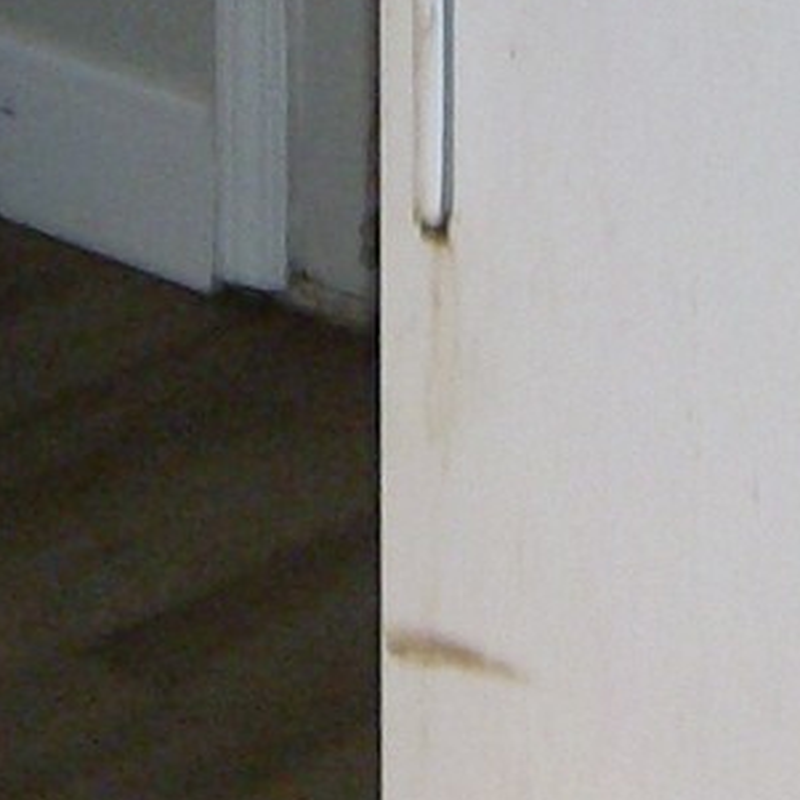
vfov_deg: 8.3
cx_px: 308
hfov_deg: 8.6
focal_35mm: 203
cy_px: -670
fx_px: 5308
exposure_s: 1/60
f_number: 2.8
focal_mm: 6
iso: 200
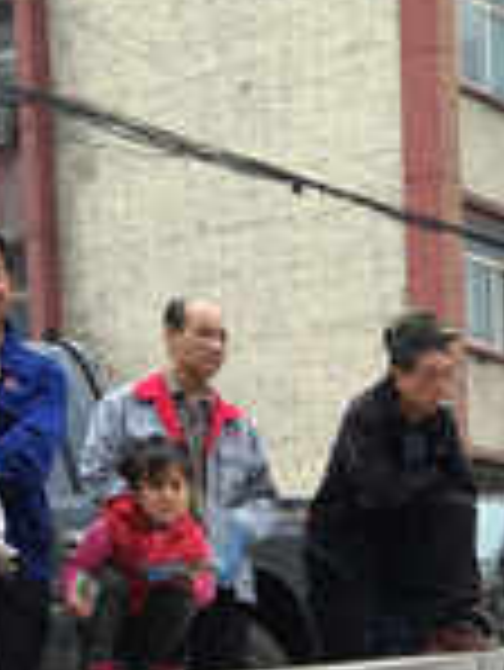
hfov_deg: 12.3
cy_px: 1102
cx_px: 657
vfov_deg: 15.1
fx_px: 2268
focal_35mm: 117
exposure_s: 1/123
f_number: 2.2
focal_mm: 4.15
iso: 25
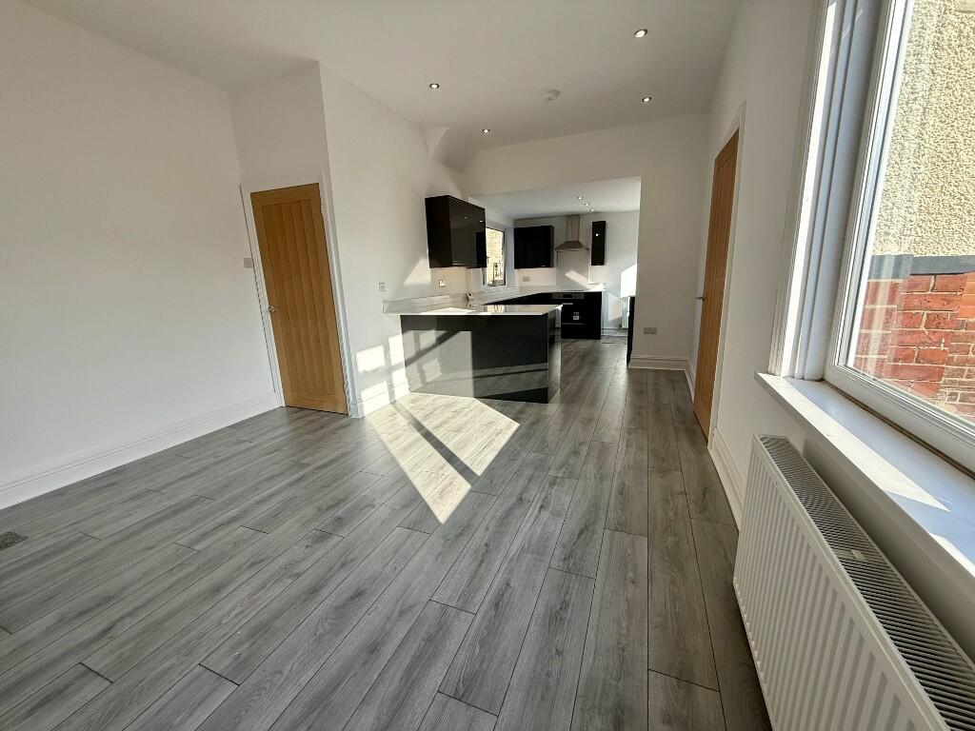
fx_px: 394
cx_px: 488
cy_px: 366
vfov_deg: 85.7
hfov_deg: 102.1
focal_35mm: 14
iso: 64
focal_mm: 2.22
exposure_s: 1/545
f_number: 2.2
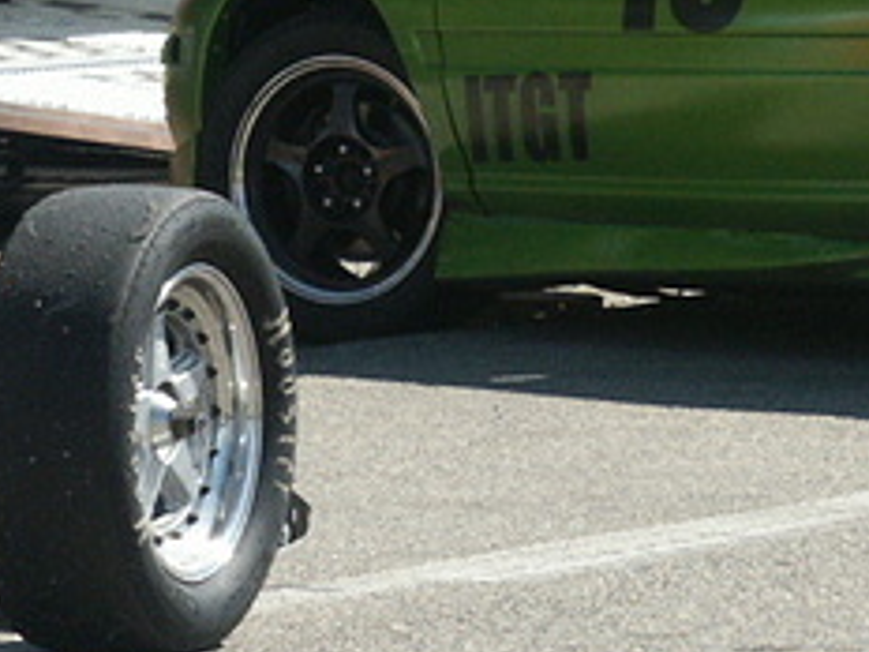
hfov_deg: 3.7
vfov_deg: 2.8
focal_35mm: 534
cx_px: 1229
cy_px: -60
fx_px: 13406
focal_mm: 39.24
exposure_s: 1/750
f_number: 5.6
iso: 100
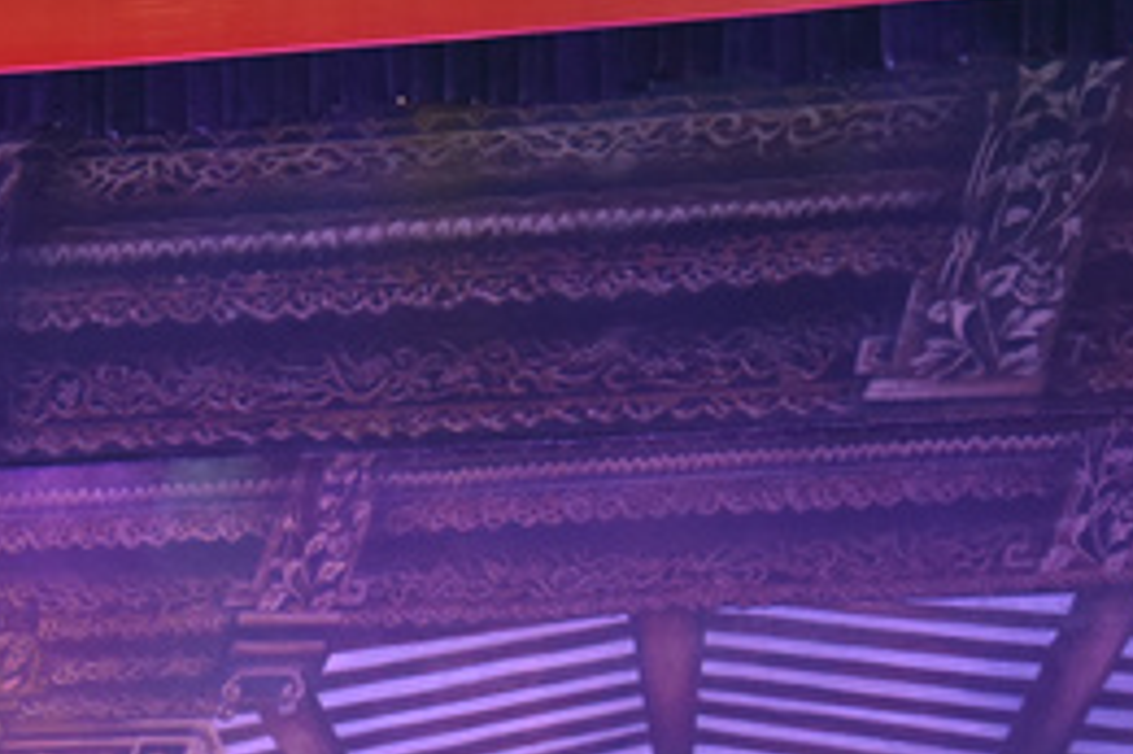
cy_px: 811
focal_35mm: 165
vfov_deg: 8.3
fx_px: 5189
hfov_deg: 12.2
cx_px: -139
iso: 3200
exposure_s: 1/60
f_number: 4
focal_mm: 55
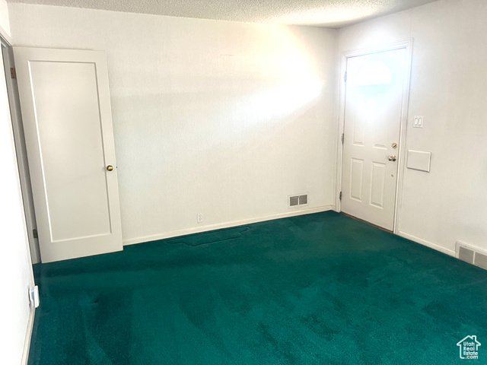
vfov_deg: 53.1
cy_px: 182
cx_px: 244
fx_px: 366
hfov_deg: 67.3
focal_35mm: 26
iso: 500
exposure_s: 1/60
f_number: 1.5
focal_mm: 5.7
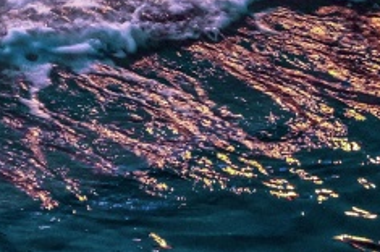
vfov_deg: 3.8
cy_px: -113
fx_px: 3774
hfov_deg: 5.7
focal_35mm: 358
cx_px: -338
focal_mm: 70
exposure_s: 1/30
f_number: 2.8
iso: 12800
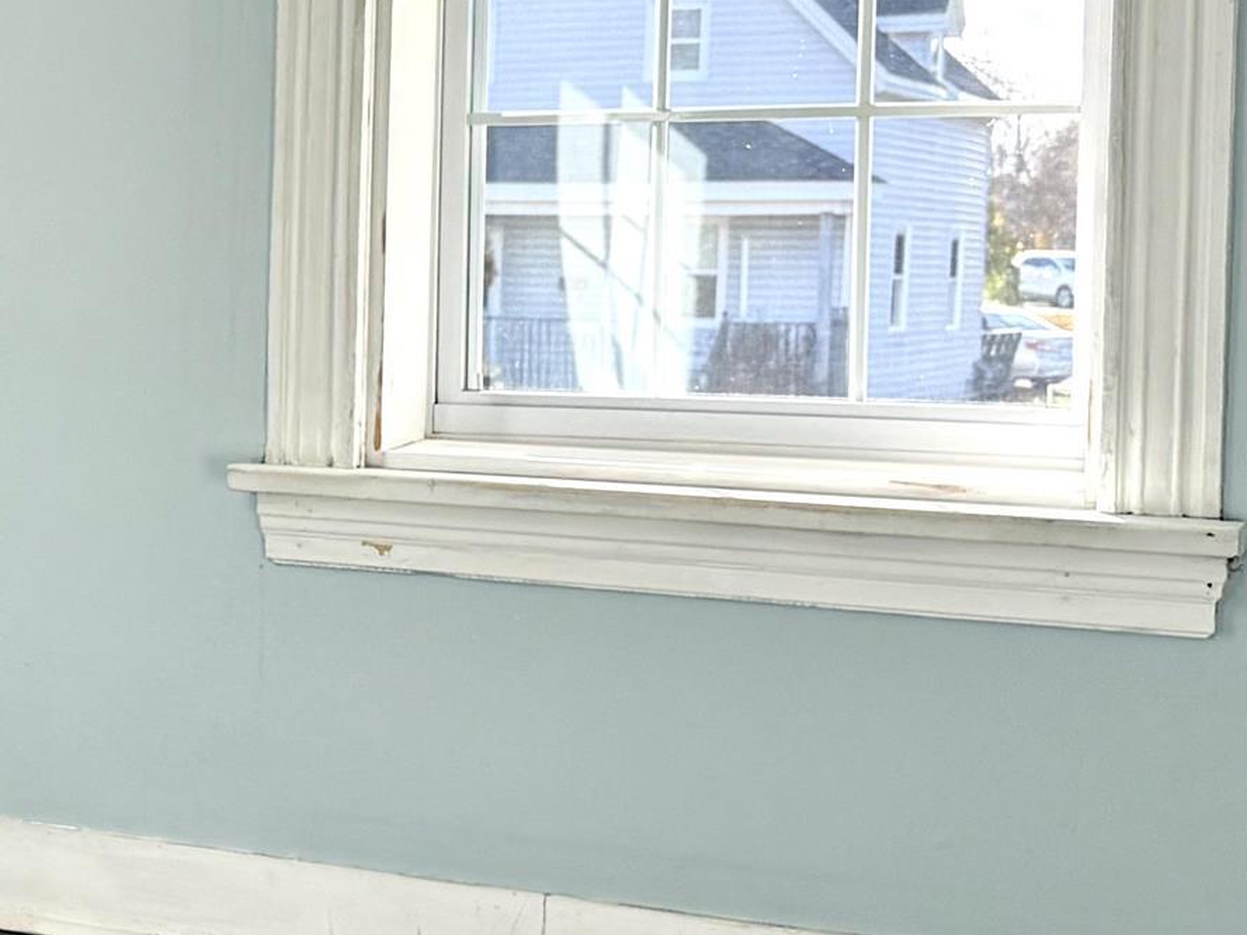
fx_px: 2990
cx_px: -191
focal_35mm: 83
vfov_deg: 17.8
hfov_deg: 22.0
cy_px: 375
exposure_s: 1/1174
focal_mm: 6.76
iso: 100
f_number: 1.78
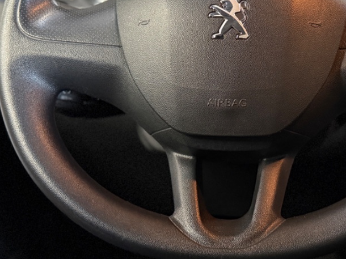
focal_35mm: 63
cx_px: 240
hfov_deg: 30.4
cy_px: 54
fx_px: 629
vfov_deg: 23.0
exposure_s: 1/33
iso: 800
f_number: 1.78
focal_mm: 6.76
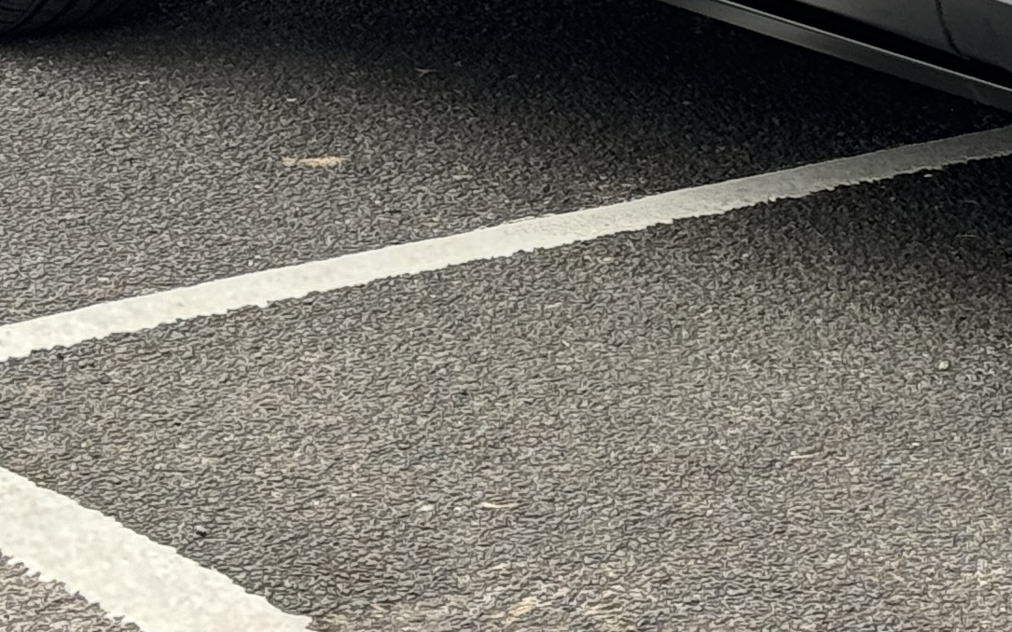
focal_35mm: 189
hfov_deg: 10.7
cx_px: 1442
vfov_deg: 6.7
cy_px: -581
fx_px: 5212
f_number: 1.78
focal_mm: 6.76
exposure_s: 1/121
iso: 64
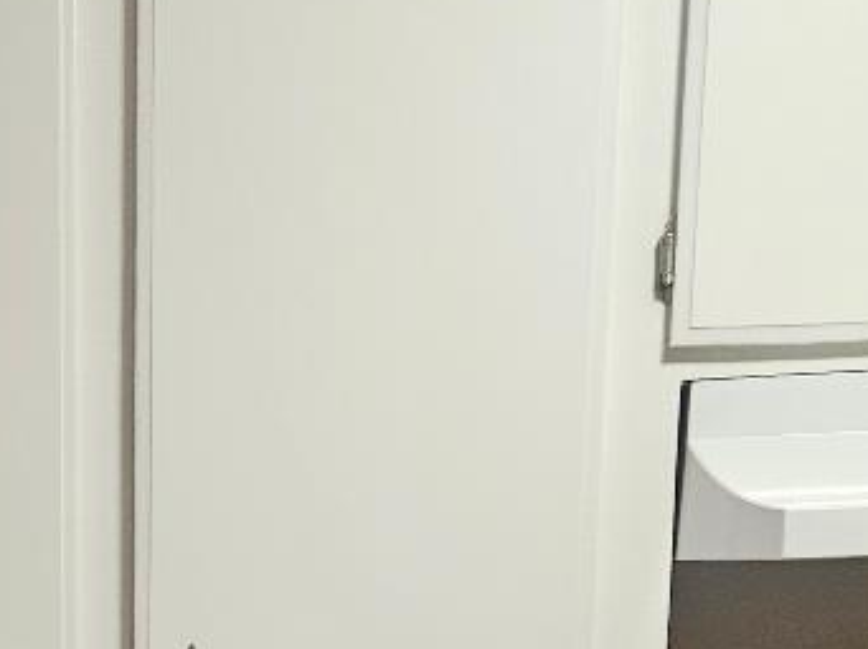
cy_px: 1107
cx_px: -198
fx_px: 2531
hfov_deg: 18.4
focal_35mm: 101
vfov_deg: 13.4
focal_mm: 5.4
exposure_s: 1/120
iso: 640
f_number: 1.8
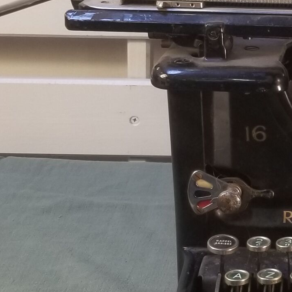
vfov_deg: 18.7
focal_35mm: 93
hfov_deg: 17.1
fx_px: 888
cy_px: 136
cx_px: 423
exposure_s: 1/100
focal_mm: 4.25
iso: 100
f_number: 1.7
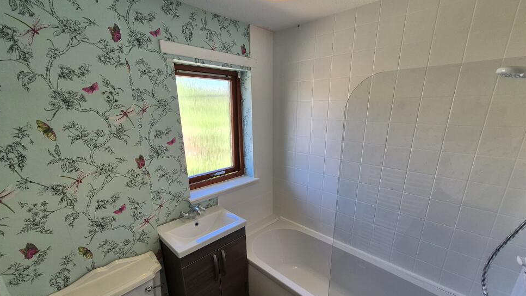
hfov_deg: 103.0
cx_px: 271
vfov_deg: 69.8
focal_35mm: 15
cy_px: 178
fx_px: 209
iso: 64
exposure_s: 1/100
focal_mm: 1.74
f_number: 2.2
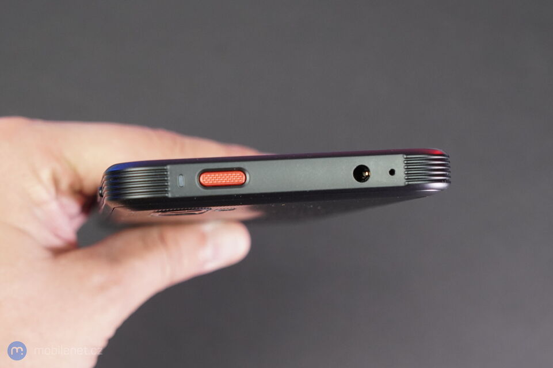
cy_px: 184
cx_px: 276
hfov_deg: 47.4
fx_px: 630
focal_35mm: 41
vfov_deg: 32.6
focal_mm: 41
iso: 1600
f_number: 6.3
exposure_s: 1/125
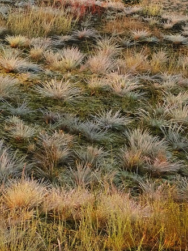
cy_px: -3
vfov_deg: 15.4
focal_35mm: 126
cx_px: -344
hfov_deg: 9.6
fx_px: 913
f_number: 14
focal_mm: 29
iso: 400
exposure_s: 1/30
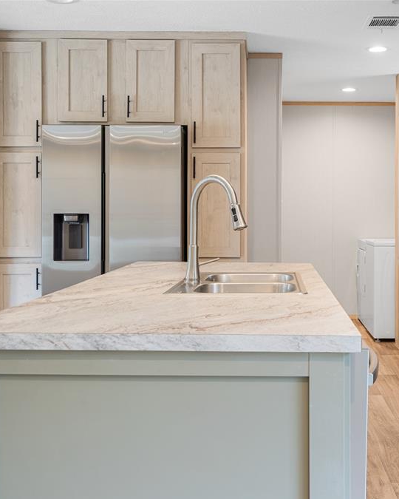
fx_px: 694
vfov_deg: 39.5
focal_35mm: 47
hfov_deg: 31.6
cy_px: 251
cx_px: 290
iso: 125
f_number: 9
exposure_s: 1/1.67
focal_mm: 33
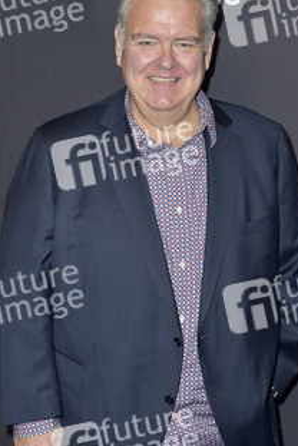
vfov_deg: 22.6
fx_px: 1115
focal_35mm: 90
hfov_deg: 15.2
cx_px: 167
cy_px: 228
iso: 250
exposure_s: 1/250
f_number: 5.6
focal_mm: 70
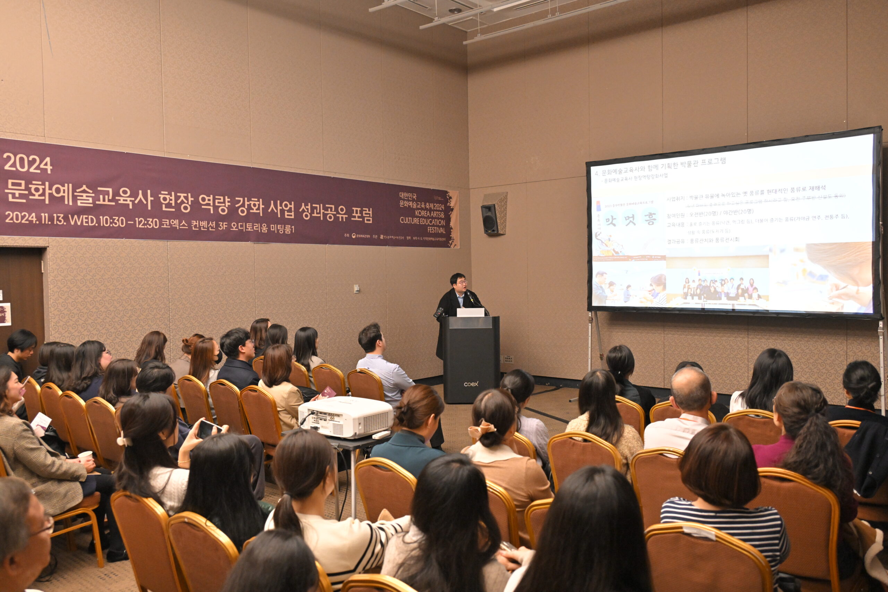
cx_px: 444
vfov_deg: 44.3
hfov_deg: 62.8
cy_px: 296
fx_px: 728
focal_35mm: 30
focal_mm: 29.5
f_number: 4.5
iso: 4000
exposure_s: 1/151
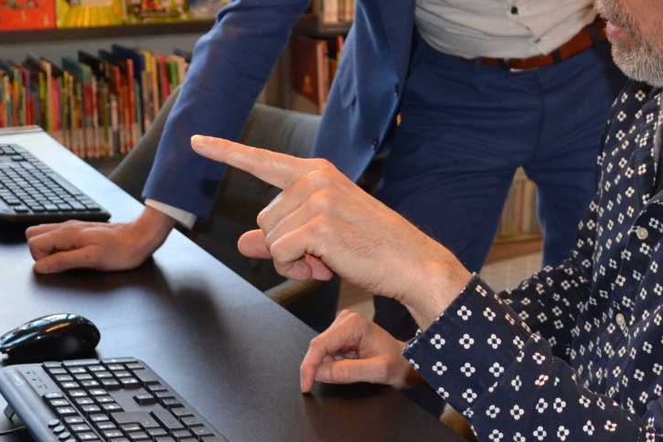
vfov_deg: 19.1
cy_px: 108
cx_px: 518
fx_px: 1308
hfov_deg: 27.9
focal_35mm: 71
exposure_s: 1/100
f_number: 4
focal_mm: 18
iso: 400
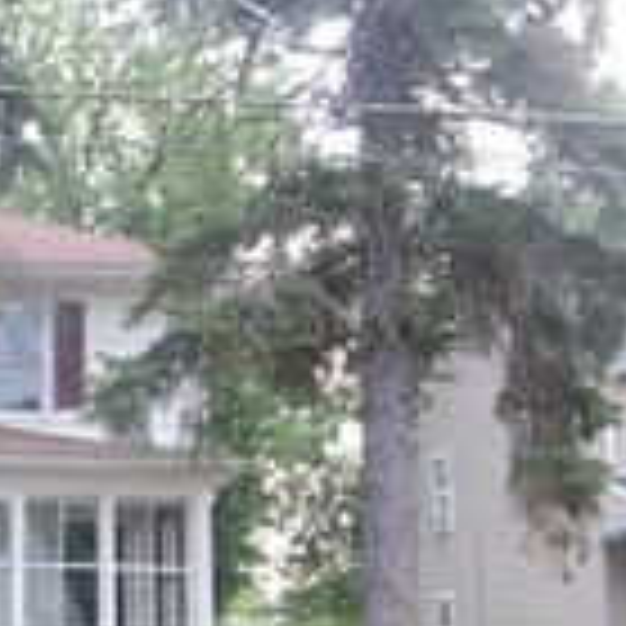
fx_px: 1534
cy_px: 432
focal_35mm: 75
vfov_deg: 22.9
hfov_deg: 21.6
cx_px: -99
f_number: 2.8
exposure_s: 1/132
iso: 64
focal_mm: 5.7
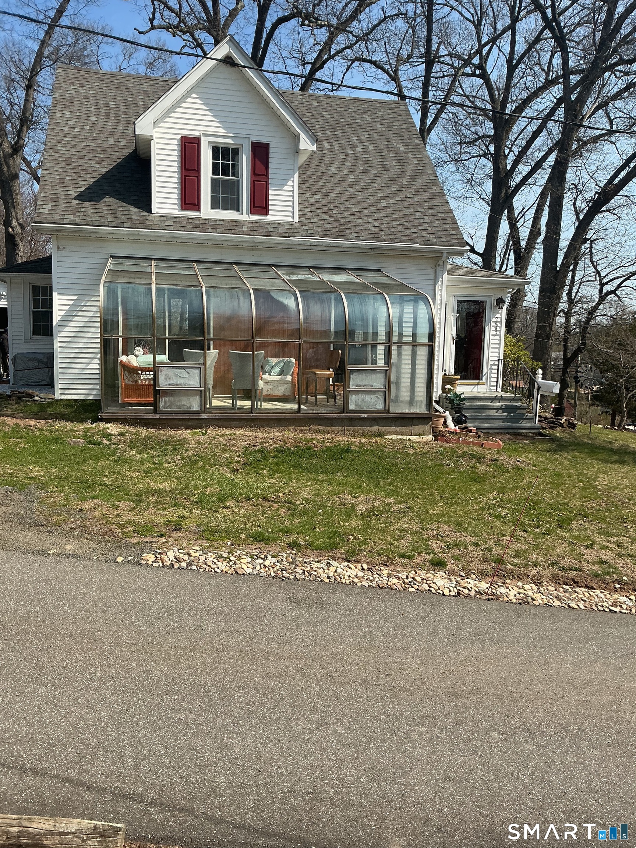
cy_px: 424
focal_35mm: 29
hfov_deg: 48.2
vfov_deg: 61.7
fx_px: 710
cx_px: 318
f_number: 1.8
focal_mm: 3
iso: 25
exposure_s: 1/1534
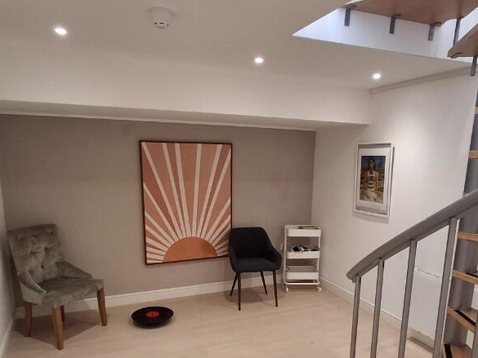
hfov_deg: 63.4
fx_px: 387
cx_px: 252
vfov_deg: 48.9
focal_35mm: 28
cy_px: 237
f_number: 2.2
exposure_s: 1/50
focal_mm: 1.64
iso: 80
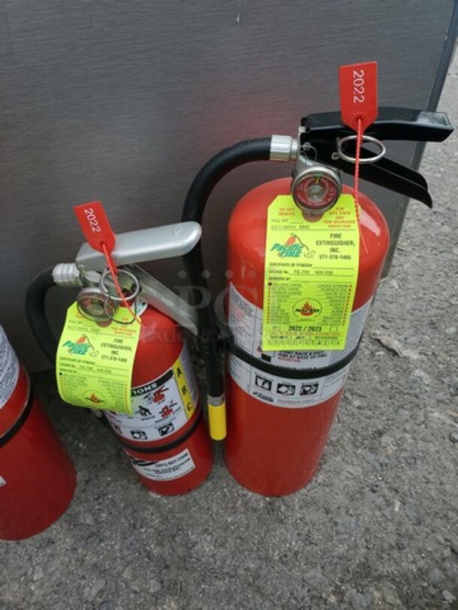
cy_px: 305
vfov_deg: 67.3
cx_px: 229
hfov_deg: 53.1
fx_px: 459
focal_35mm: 26
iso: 50
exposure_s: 1/193
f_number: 2.4
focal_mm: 4.3
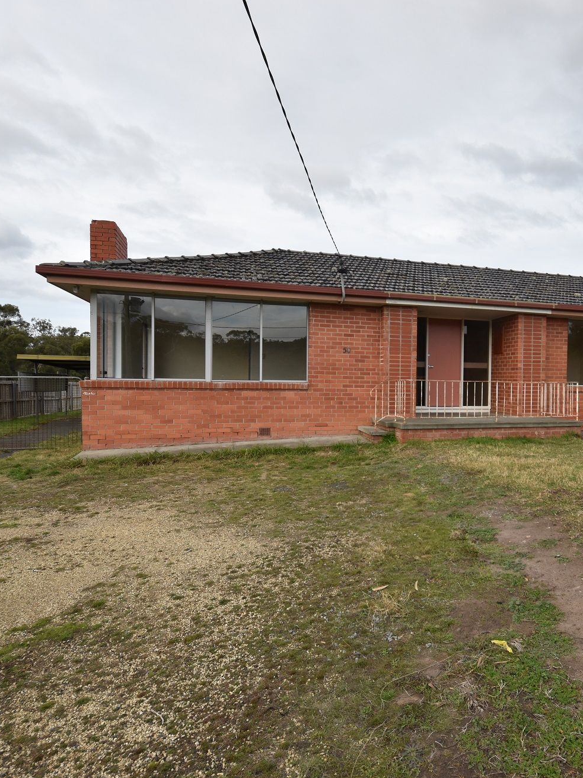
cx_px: 407
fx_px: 494
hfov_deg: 59.1
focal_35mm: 22
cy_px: 390
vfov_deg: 76.4
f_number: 8
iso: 200
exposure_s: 1/250
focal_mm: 10
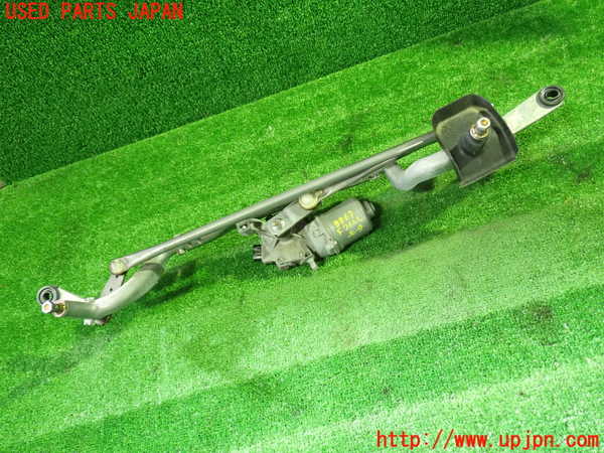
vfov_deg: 46.8
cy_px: 226
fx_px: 523
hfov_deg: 60.0
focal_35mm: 30
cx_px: 302
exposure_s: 1/30
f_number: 2.3
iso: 640
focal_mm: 5.4
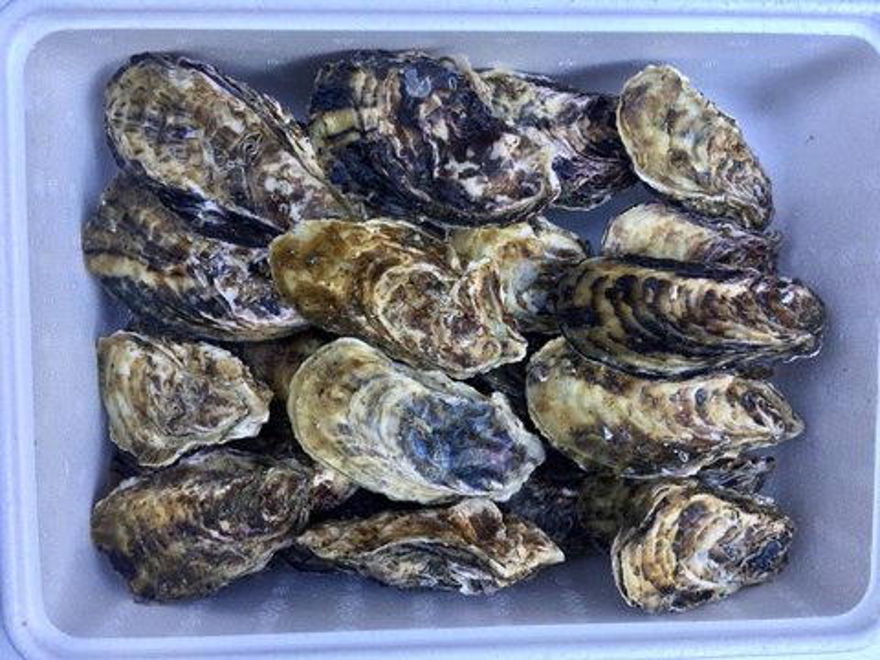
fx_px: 737
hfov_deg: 61.7
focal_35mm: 29
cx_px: 440
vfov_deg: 48.2
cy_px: 330
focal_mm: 4.15
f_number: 2.2
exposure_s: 1/40
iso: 32
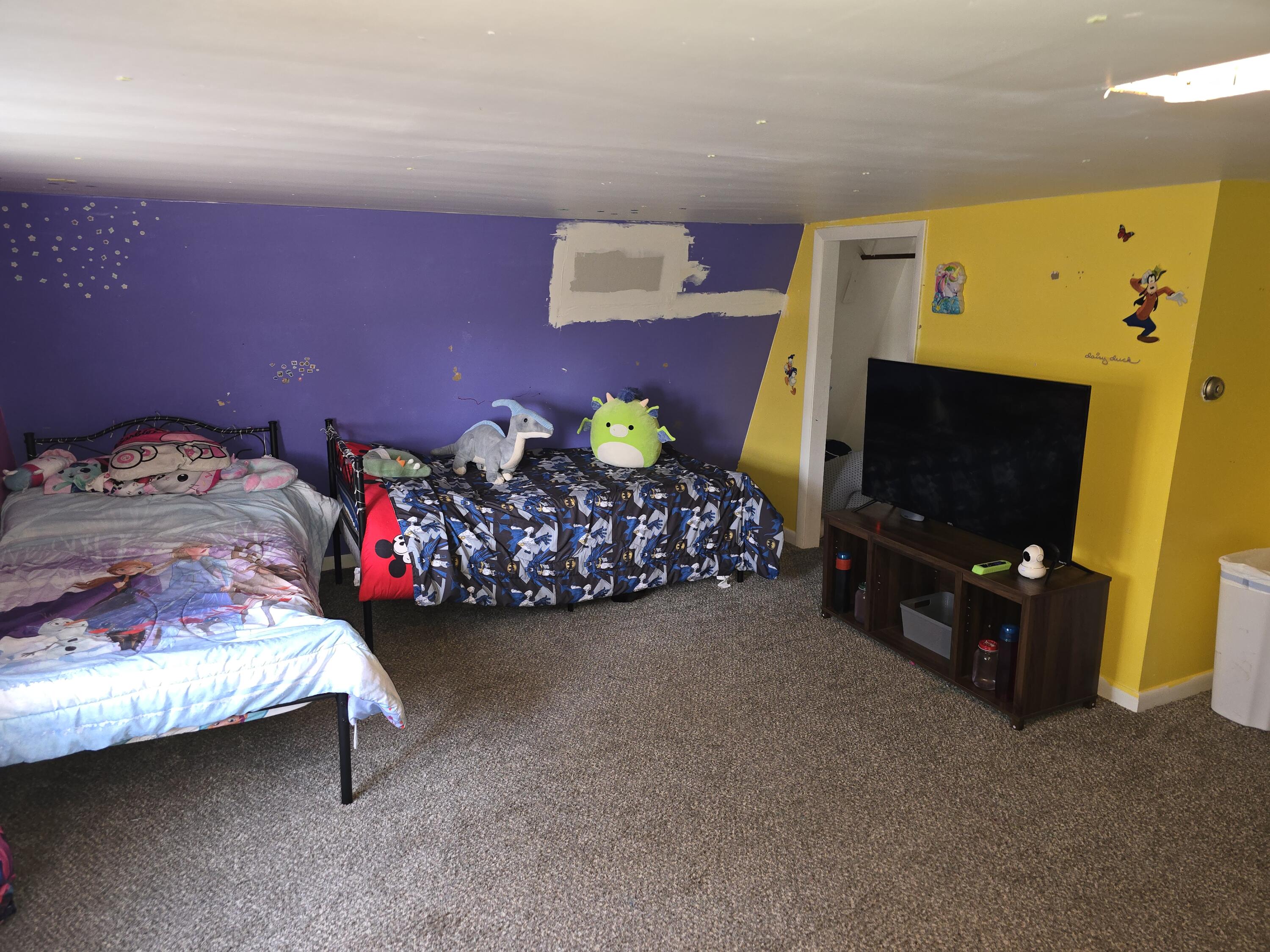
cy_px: 476
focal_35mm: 23
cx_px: 635
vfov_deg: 58.9
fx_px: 844
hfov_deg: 73.9
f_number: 1.7
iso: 125
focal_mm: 6.3
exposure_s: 1/12
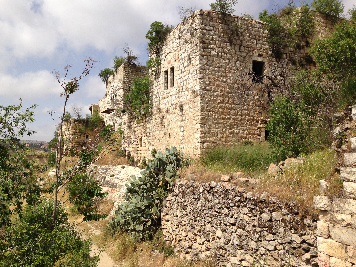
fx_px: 339
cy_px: 134
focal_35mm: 33
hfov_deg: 55.4
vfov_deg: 42.9
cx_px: 178
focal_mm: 4.12
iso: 50
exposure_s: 1/2463
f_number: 2.4
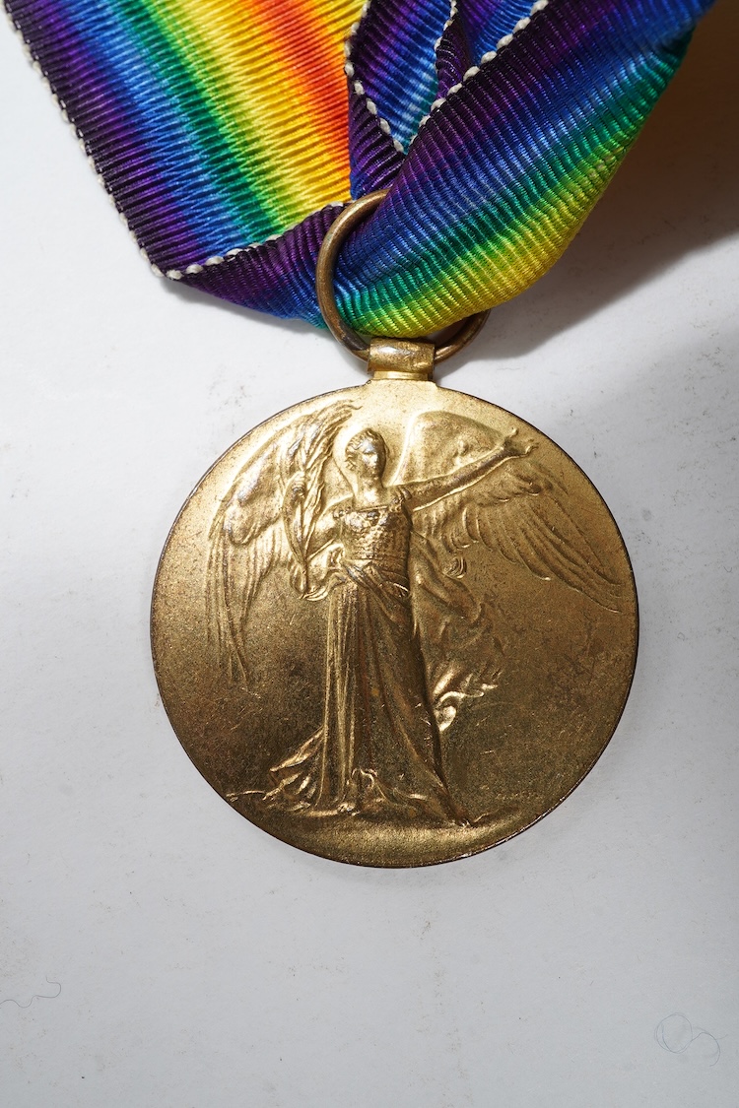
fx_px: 1386
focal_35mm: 45
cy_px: 554
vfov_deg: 43.6
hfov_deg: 29.9
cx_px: 370
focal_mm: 30
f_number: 22
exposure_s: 1/100
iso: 100
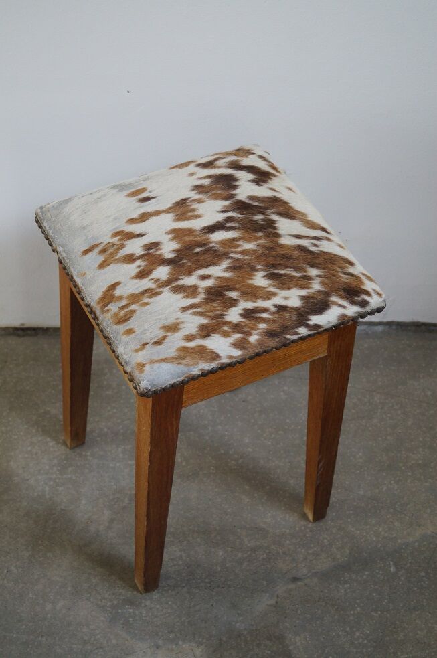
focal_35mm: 60
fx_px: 1095
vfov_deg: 33.4
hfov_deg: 22.6
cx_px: 218
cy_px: 329
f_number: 5
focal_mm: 40
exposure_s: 1/80
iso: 640
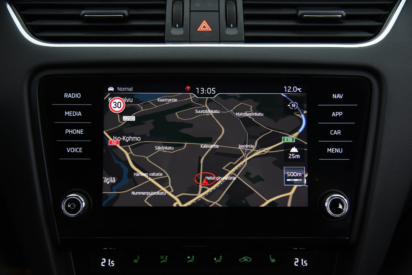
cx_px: 206
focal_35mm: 44
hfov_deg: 44.5
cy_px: 138
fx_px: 504
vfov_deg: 30.5
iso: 4000
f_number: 4
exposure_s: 1/40
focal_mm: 44
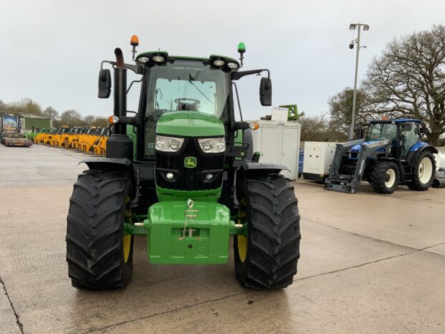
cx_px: 218
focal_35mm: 30
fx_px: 386
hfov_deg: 60.0
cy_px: 168
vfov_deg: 46.8
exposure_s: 1/129
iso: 16
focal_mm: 3
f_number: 1.8
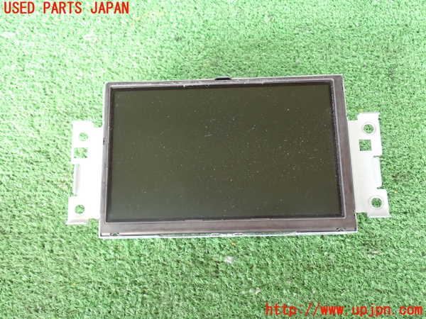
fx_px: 443
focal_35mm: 36
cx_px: 213
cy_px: 160
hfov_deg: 51.4
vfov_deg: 39.7
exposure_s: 1/40
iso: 500
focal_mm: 6.37
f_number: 2.5
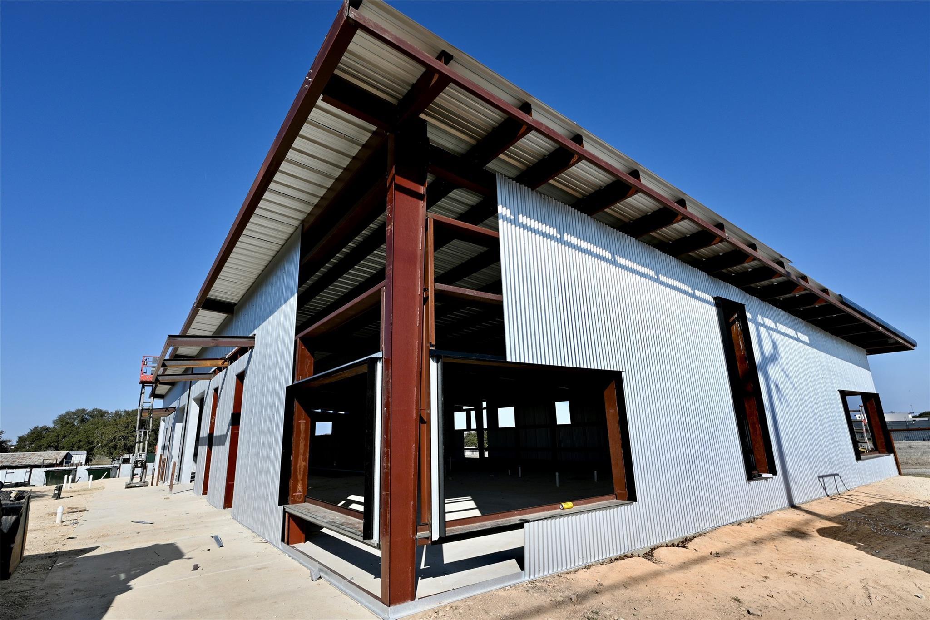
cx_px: 465
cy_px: 310
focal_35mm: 18
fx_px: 465
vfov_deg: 67.4
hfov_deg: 90.0
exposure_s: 1/500
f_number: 8
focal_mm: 12
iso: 100
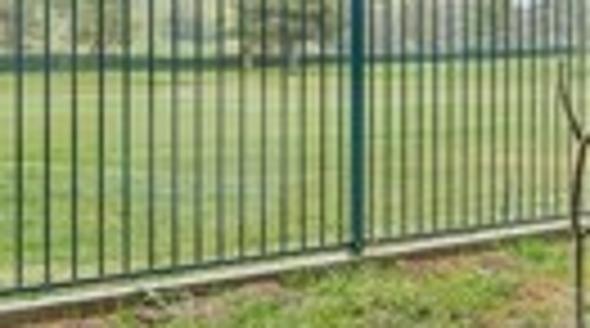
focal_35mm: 77
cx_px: 1000
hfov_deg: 20.9
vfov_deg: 15.5
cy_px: 63
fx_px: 1202
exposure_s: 1/60
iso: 100
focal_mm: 15
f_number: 8
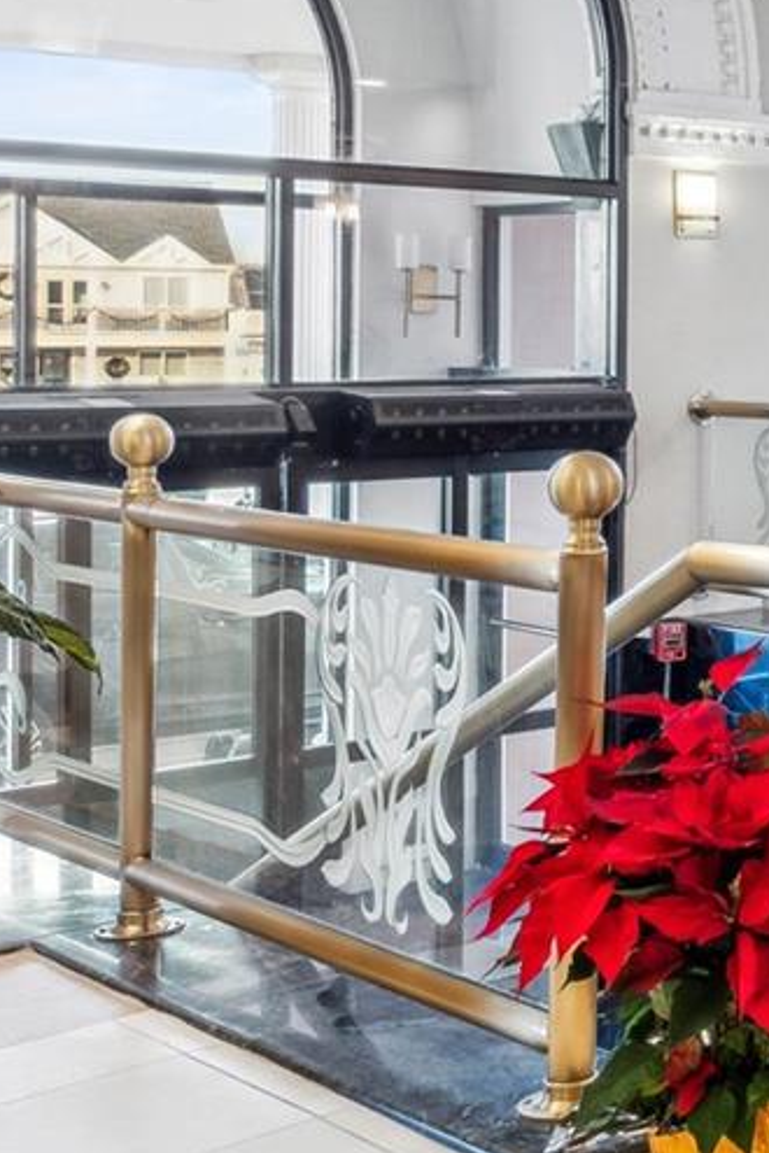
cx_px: 1491
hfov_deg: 16.9
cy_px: 344
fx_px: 1986
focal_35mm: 62
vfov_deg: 32.0
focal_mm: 15
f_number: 14
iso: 640
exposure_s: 1/3.33
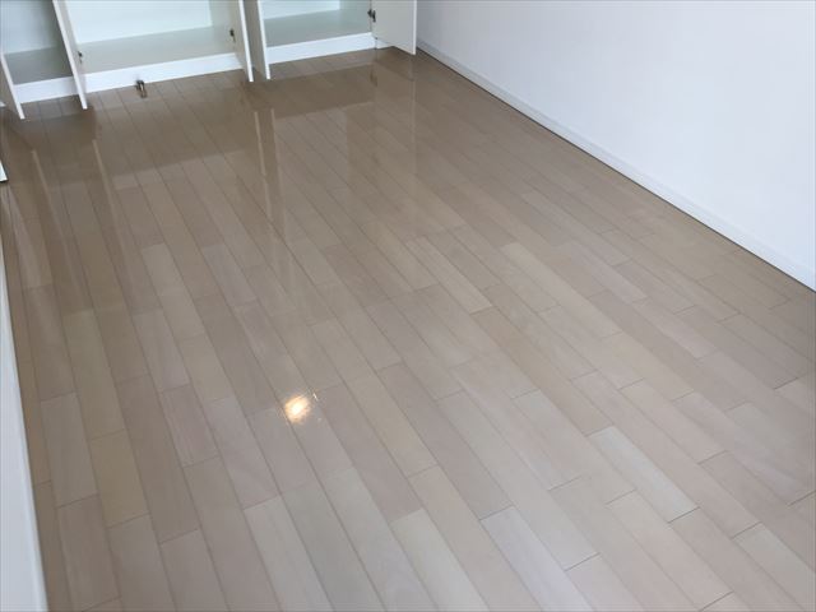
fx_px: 684
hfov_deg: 61.7
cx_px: 408
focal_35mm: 29
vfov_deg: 48.2
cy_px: 306
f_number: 2.2
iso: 32
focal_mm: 4.15
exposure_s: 1/50
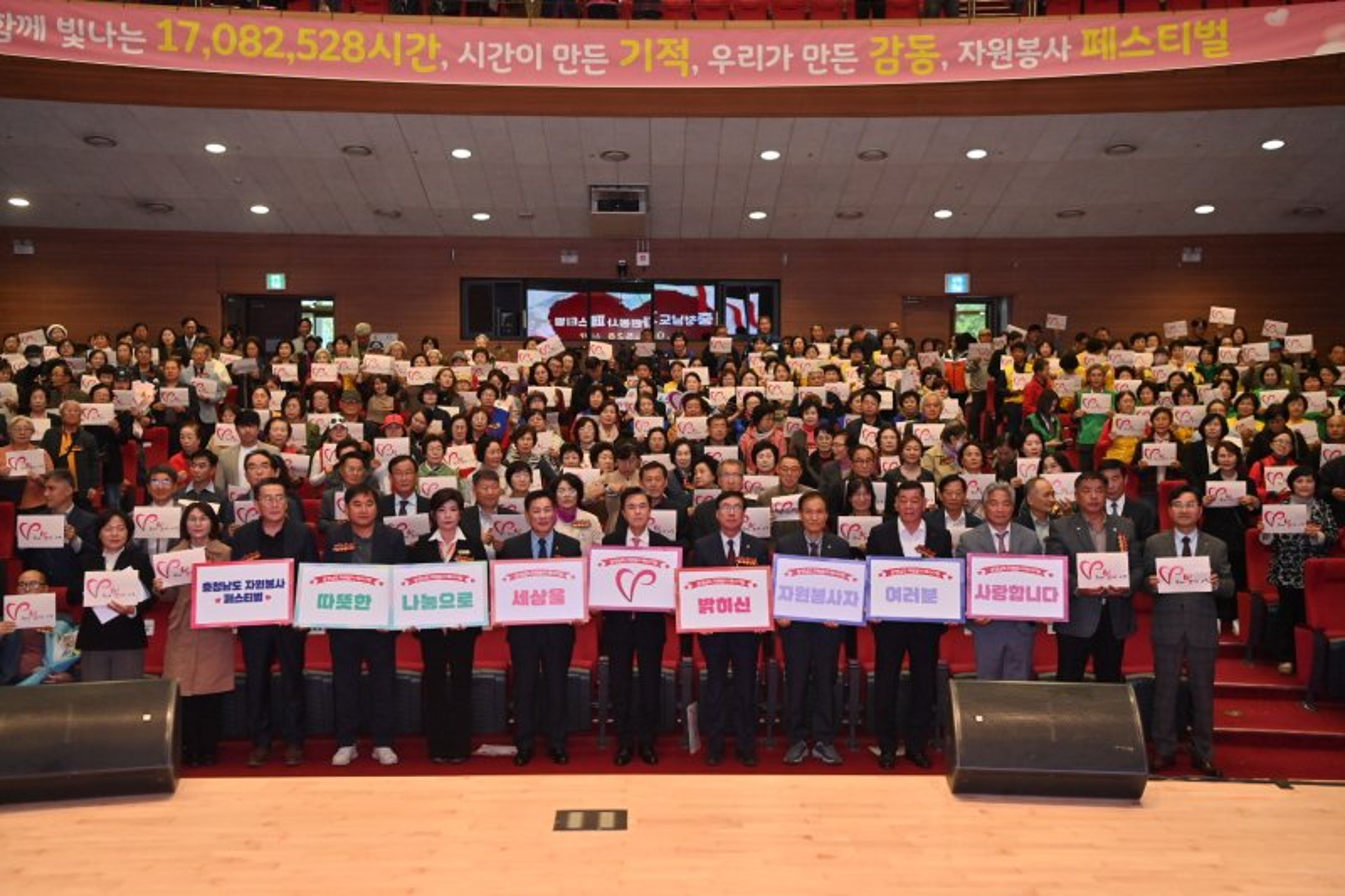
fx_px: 1569
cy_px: 448
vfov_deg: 31.9
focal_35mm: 42
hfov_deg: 46.4
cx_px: 672
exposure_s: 1/200
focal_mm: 42
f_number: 3.5
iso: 800
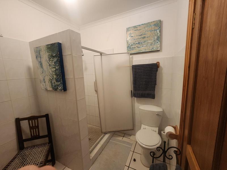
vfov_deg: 89.9
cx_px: 114
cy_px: 85
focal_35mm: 13
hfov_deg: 106.2
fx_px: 85
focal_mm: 2.2
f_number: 2.2
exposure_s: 1/33
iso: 640
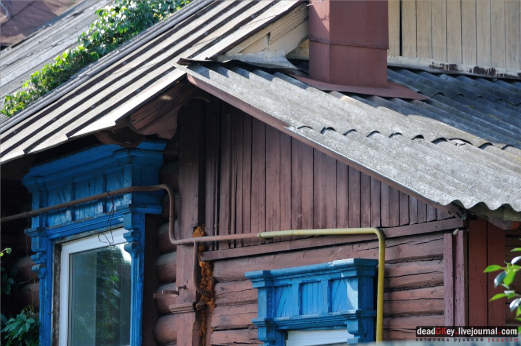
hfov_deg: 11.4
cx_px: 260
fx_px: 2601
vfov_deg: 7.6
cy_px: 173
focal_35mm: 180
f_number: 7.1
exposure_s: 1/125
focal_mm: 120
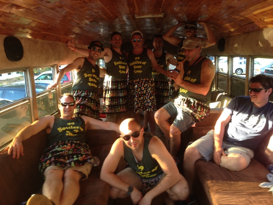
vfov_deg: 42.9
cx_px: 136
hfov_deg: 55.4
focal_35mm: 33
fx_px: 260
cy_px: 102
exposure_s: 1/30
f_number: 2.4
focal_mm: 4.12
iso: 50
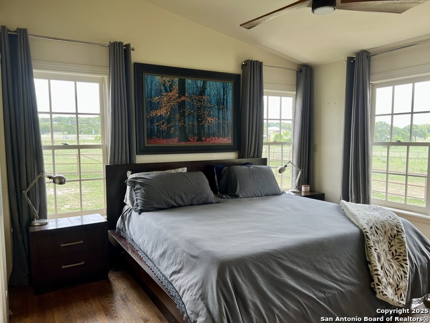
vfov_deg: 53.1
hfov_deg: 67.3
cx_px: 215
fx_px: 323
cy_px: 162
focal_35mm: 26
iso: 40
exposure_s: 1/256
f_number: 1.5
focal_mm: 5.7
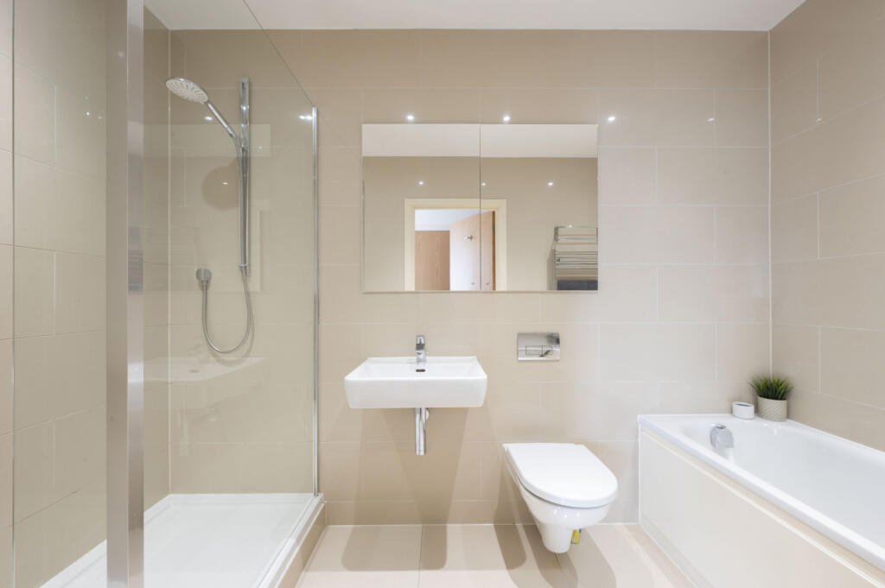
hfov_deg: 104.3
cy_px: 294
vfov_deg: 81.1
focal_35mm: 14
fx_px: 344
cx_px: 442
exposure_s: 2
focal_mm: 14
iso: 250
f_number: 16
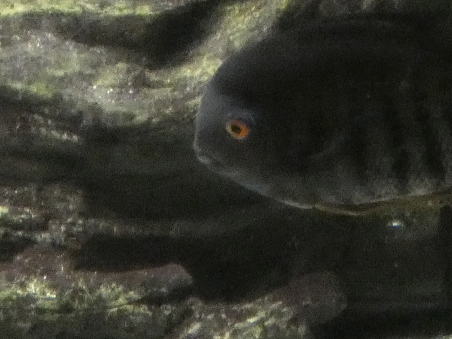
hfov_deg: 54.7
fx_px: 431
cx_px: 283
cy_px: 136
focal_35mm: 33
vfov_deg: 42.7
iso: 1600
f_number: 2.8
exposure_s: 1/40
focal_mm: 3.6
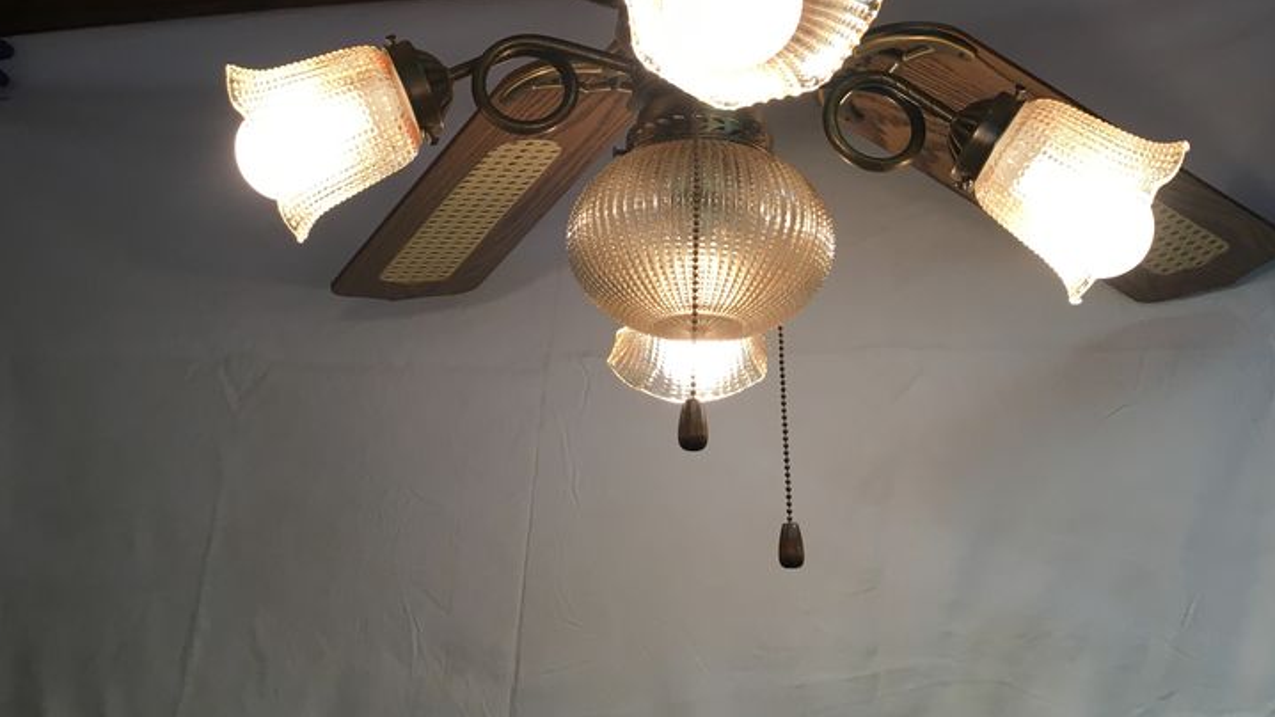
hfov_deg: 46.4
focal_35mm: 44
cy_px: 119
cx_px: 632
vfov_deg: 26.5
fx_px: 1488
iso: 25
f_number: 2.2
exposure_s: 1/33
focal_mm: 4.15
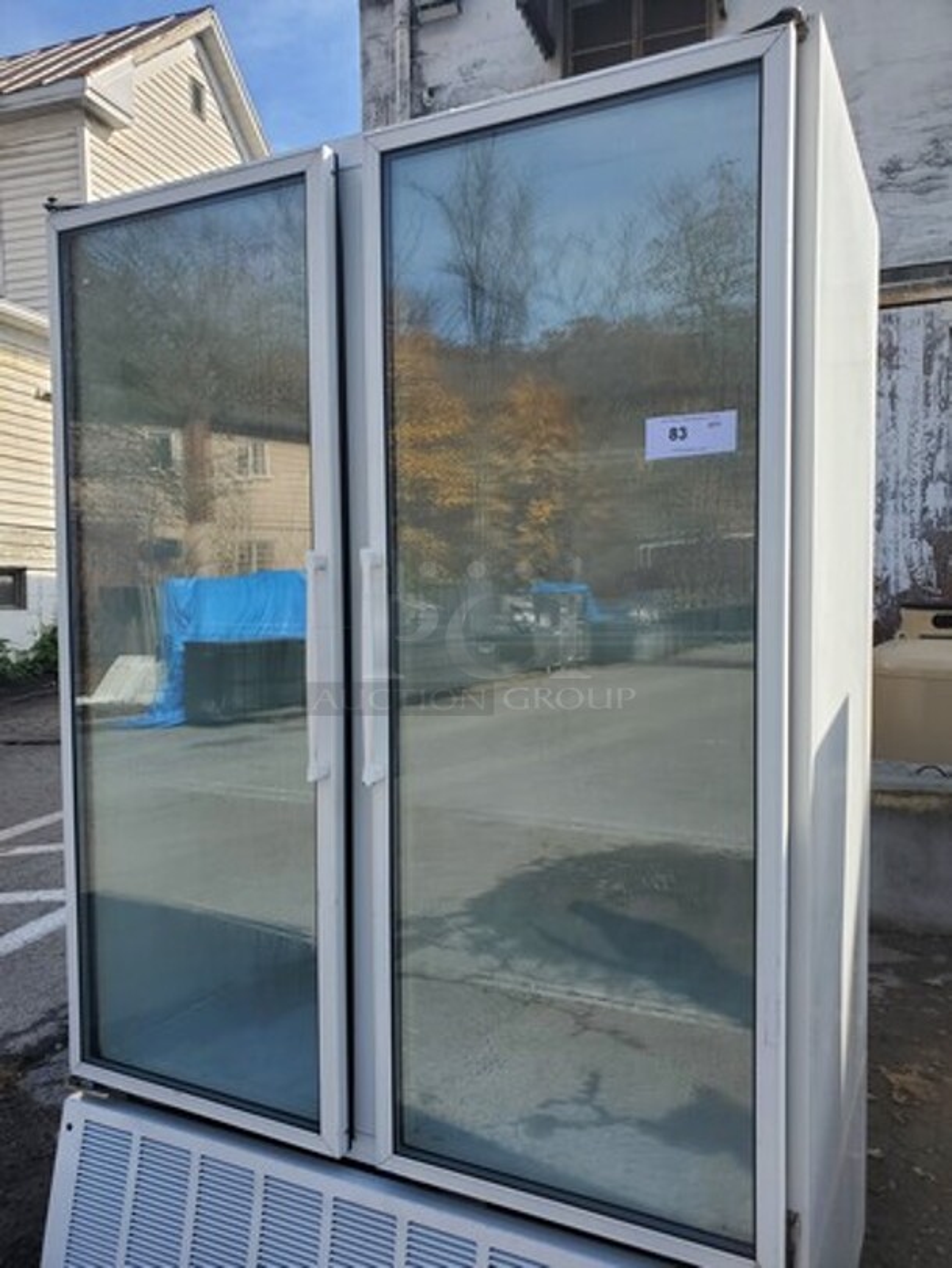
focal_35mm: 26
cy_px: 634
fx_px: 953
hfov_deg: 53.1
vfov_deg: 67.3
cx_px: 476
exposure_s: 1/890
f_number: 2.4
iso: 50
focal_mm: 4.3
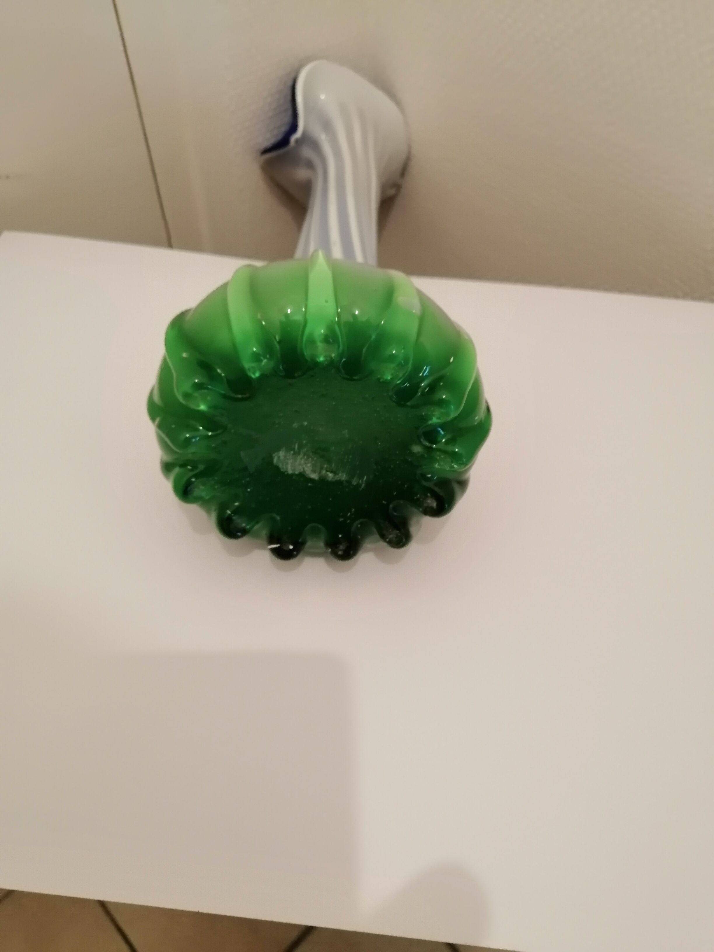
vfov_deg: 67.3
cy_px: 476
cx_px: 357
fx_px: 715
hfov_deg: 53.1
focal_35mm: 26
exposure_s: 1/33.3
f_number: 1.8
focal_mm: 3.96
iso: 250
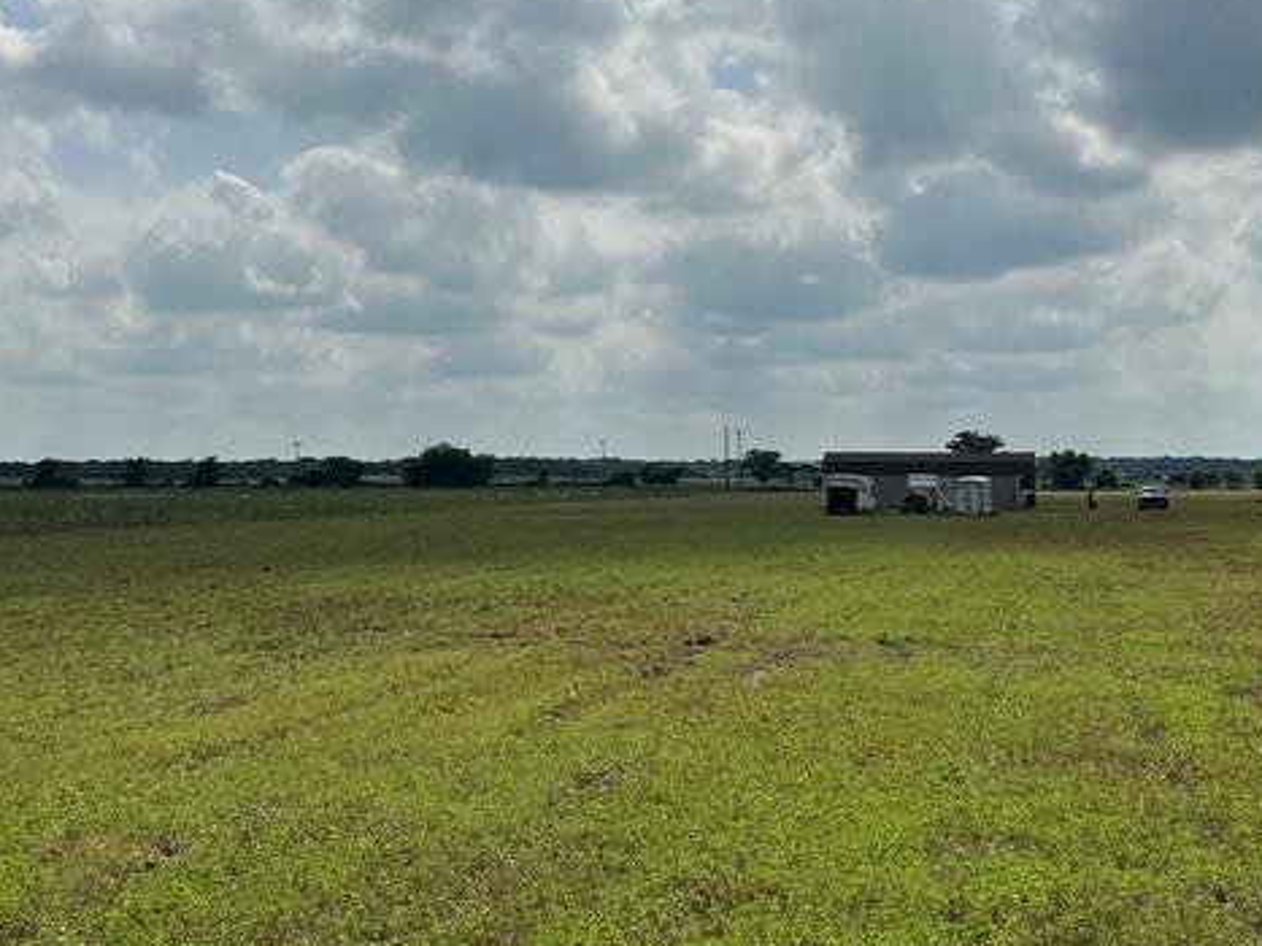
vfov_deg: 25.5
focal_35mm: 57
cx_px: 559
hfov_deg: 33.8
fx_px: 2078
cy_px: 305
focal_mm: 5.7
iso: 50
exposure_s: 1/16393
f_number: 1.5
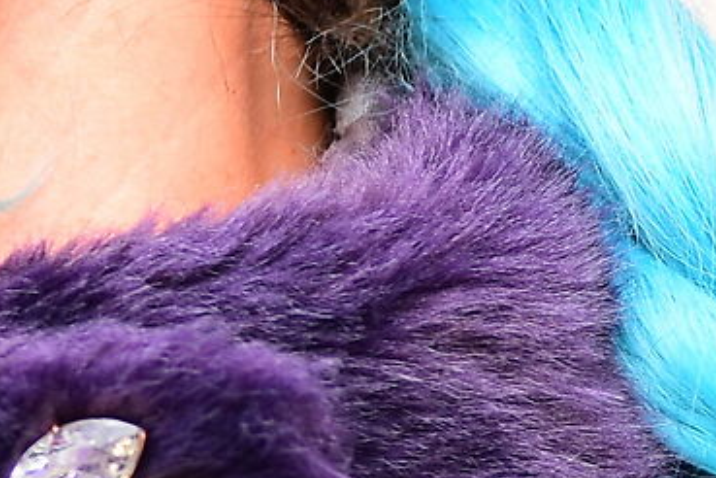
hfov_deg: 2.5
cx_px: -1248
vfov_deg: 1.7
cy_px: -529
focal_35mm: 828
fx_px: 16472
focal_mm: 85
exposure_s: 1/250
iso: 100
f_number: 2.8
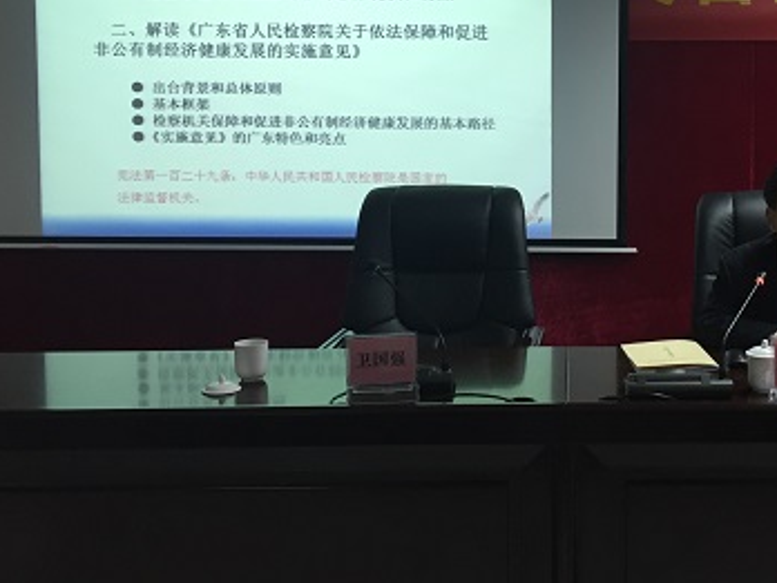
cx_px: 605
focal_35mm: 54
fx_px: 1212
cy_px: 147
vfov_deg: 26.7
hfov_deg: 34.6
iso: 100
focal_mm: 4.15
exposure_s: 1/33
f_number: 2.2
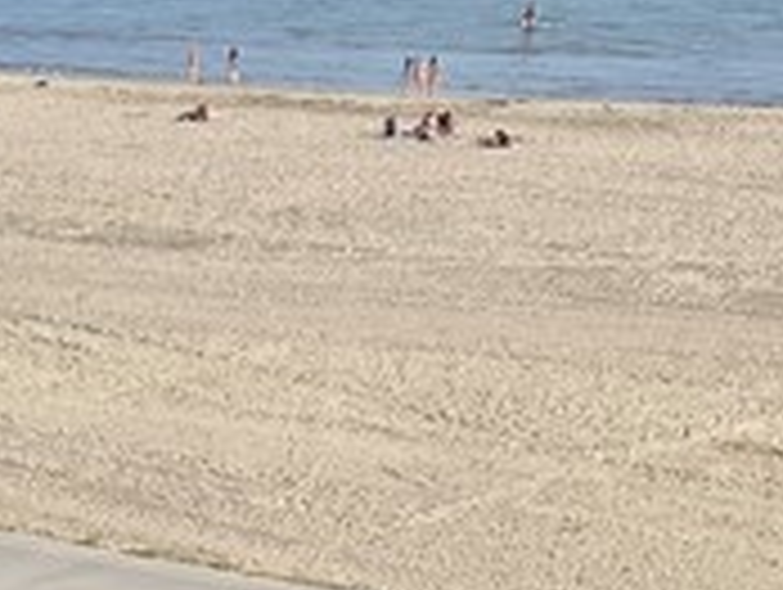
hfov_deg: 13.5
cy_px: 1108
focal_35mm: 135
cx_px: -472
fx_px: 3058
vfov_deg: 10.3
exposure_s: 1/1365
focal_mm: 5.4
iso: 25
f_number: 1.8
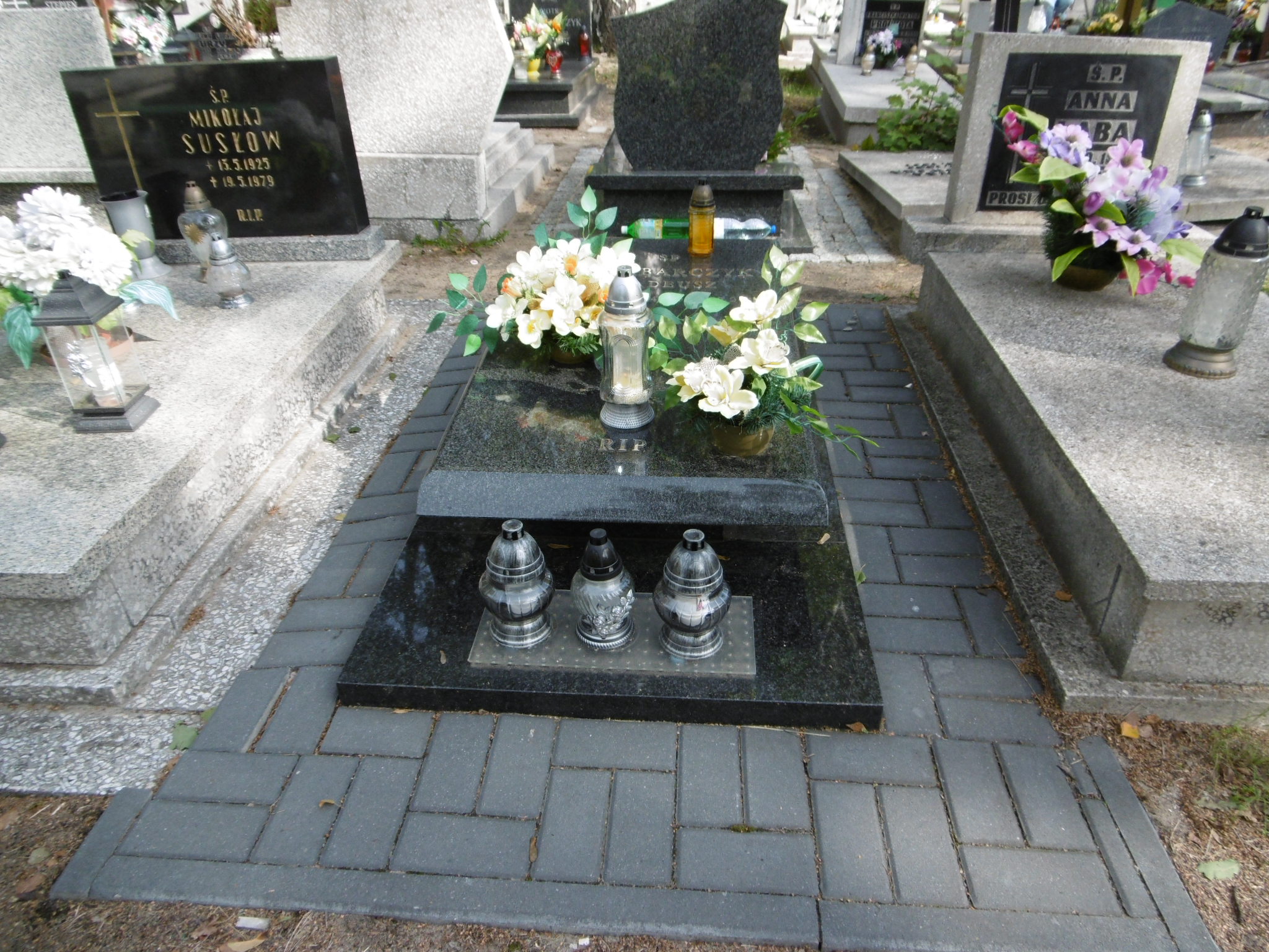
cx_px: 634
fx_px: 880
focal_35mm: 24
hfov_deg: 71.6
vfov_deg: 56.8
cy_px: 476
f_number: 3.1
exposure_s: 1/320
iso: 100
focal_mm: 4.3
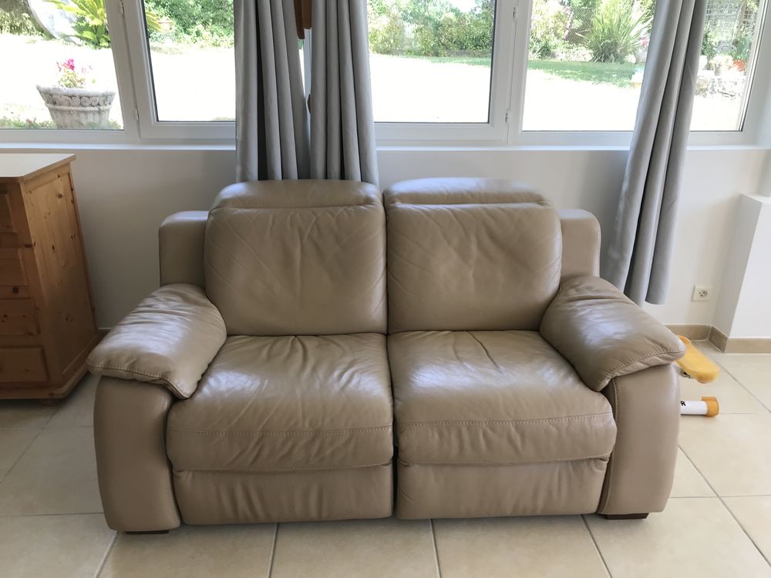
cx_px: 386
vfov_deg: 49.7
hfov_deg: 63.4
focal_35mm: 28
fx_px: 624
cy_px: 289
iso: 20
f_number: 1.8
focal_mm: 3.99
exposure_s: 1/130
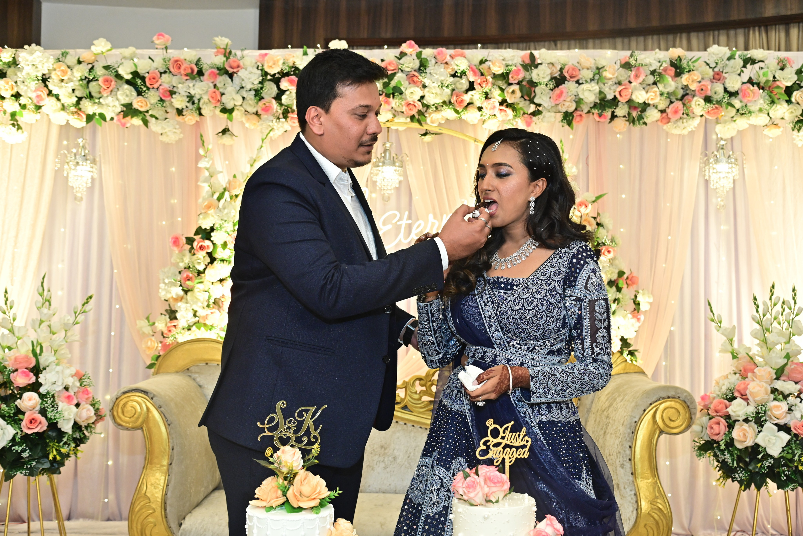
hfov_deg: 50.7
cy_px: 268
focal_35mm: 38
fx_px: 848
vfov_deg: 35.1
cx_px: 402
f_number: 5
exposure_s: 1/200
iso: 1250
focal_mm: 38
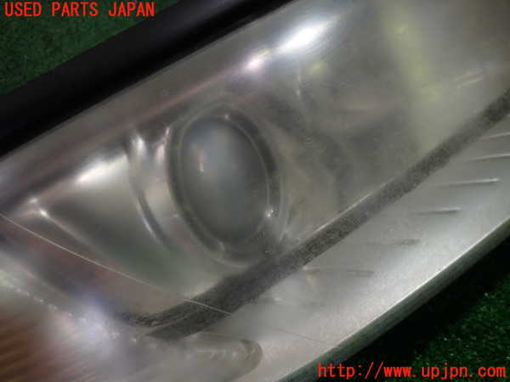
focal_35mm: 25
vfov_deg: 54.9
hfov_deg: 69.4
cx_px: 255
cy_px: 191
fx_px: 368
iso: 100
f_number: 2
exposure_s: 1/60
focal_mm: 4.5
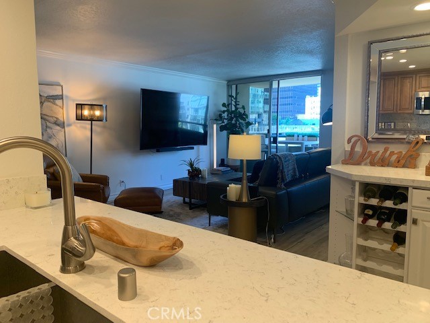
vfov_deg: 53.1
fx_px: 323
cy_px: 162
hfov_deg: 67.3
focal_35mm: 26
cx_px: 215
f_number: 1.8
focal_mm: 4.25
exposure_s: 1/120
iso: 80
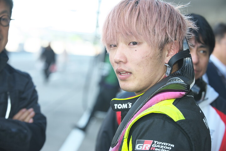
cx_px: 113
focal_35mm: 98
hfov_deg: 20.8
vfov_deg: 14.0
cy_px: 76
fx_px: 615
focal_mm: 98
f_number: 8
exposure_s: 1/250
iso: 800
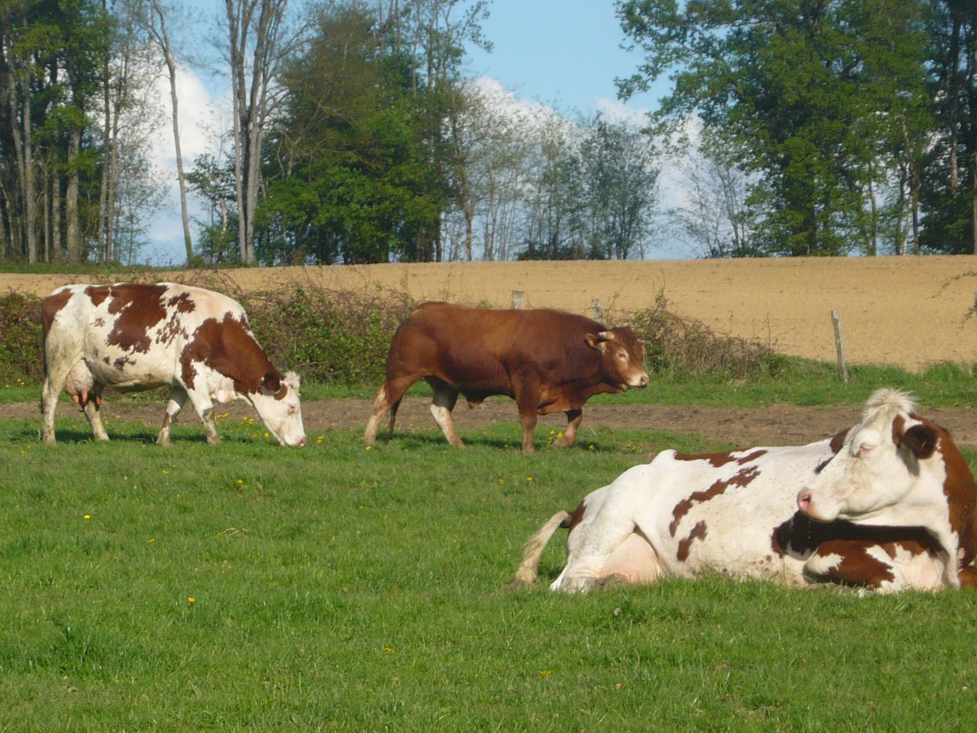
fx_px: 4516
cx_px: 488
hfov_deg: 12.3
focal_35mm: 160
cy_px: 366
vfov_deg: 9.3
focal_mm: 16.5
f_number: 5.1
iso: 100
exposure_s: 1/500
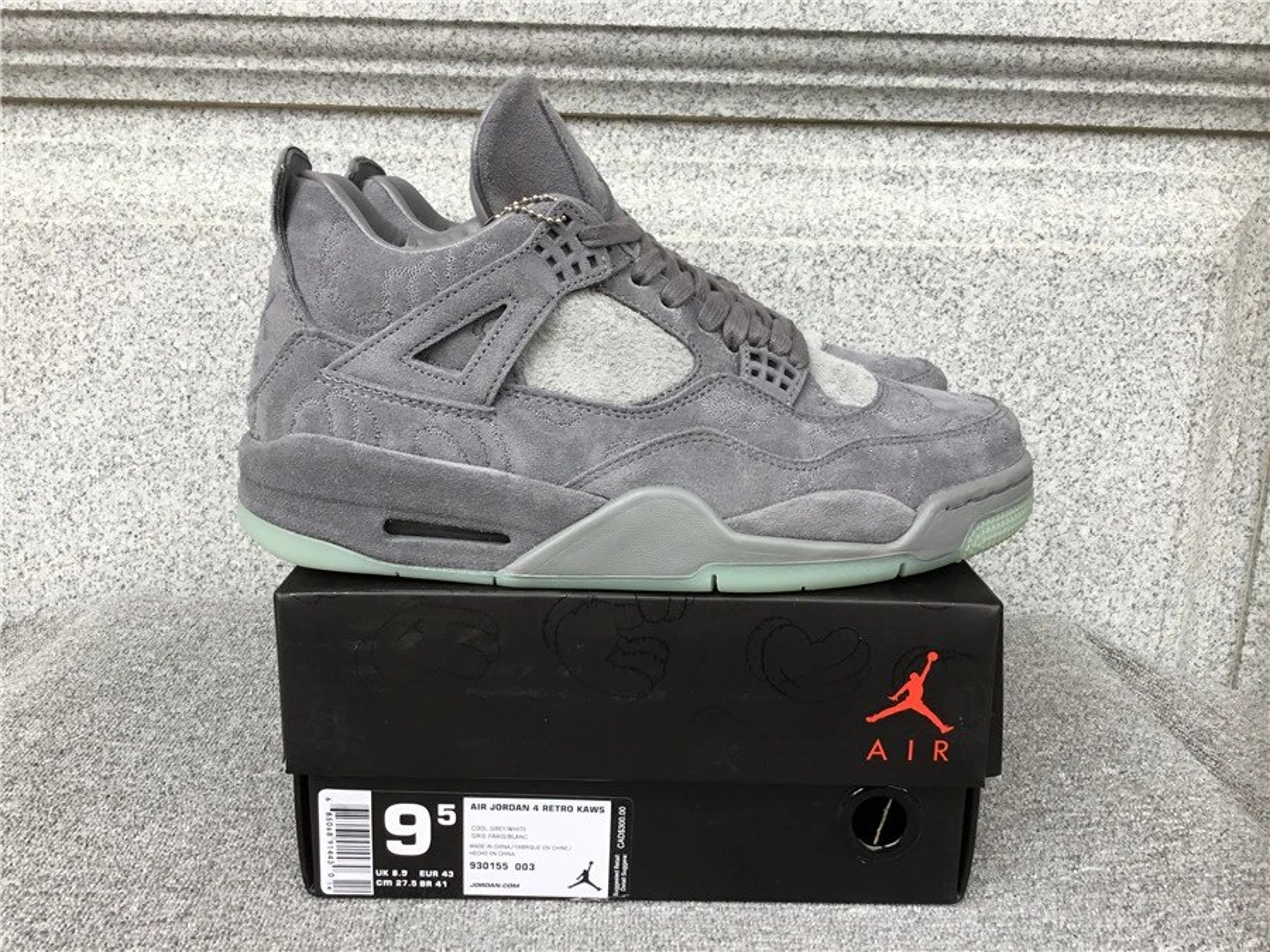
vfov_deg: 45.4
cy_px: 476
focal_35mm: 31
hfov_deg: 58.4
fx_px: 1137
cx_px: 635
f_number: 2.4
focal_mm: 3.3
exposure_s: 1/100
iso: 25
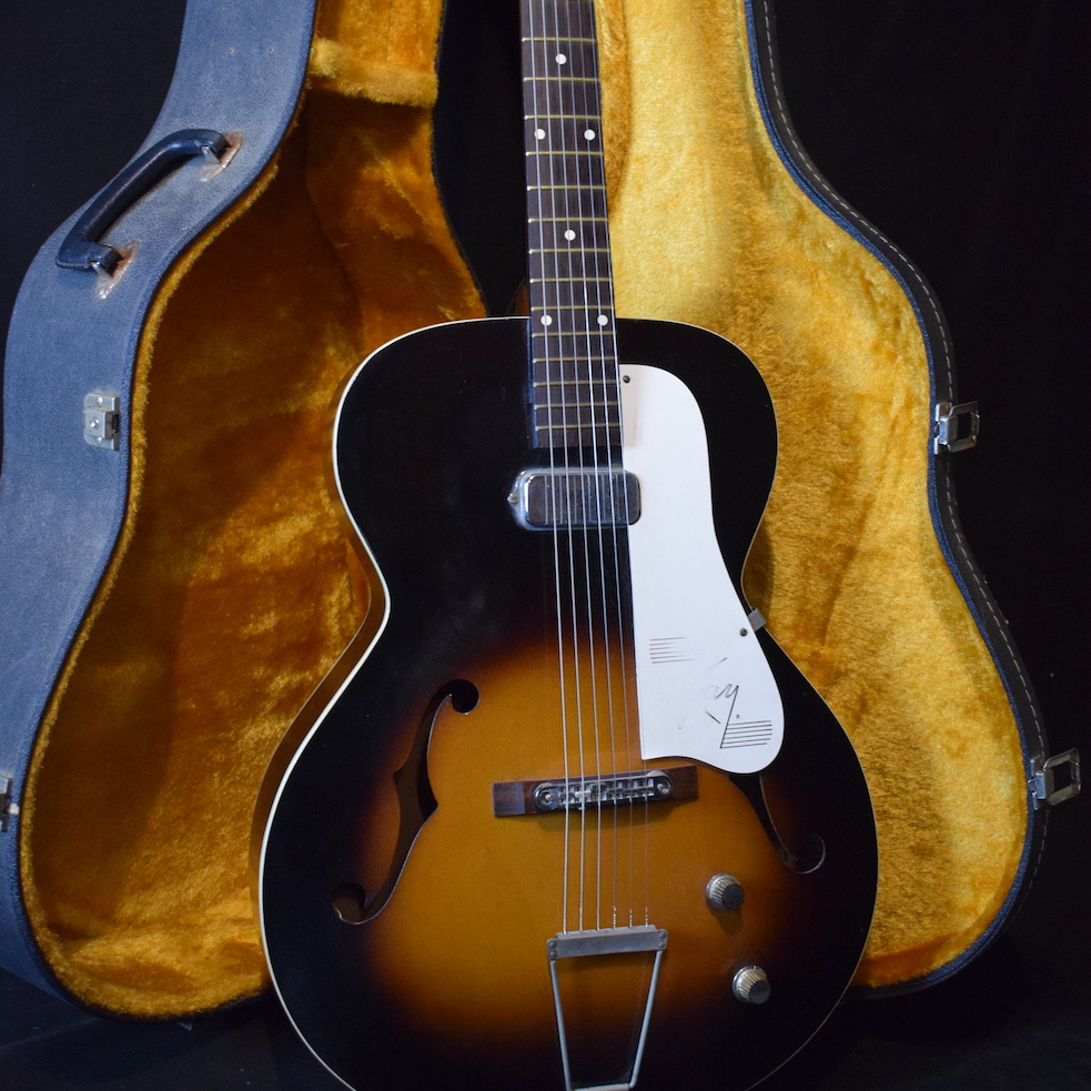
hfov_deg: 34.9
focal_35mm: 49
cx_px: 541
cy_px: 368
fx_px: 1735
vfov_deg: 34.6
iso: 2500
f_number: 4
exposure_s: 1/60
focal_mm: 25
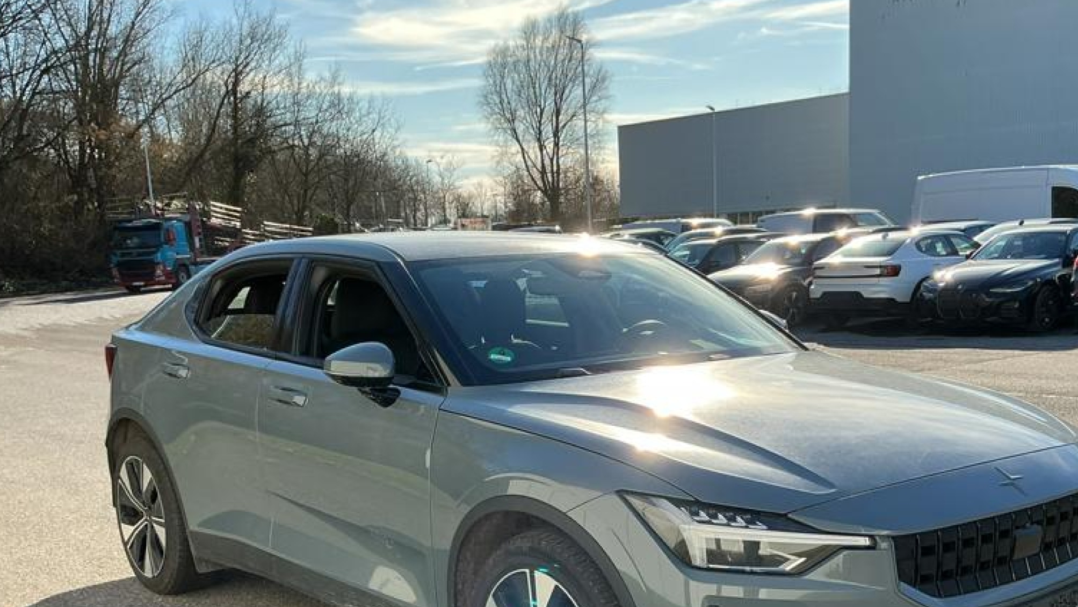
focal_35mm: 43
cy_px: 512
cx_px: 600
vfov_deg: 27.0
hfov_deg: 47.3
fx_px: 1229
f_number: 1.8
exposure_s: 1/944
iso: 25
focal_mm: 3
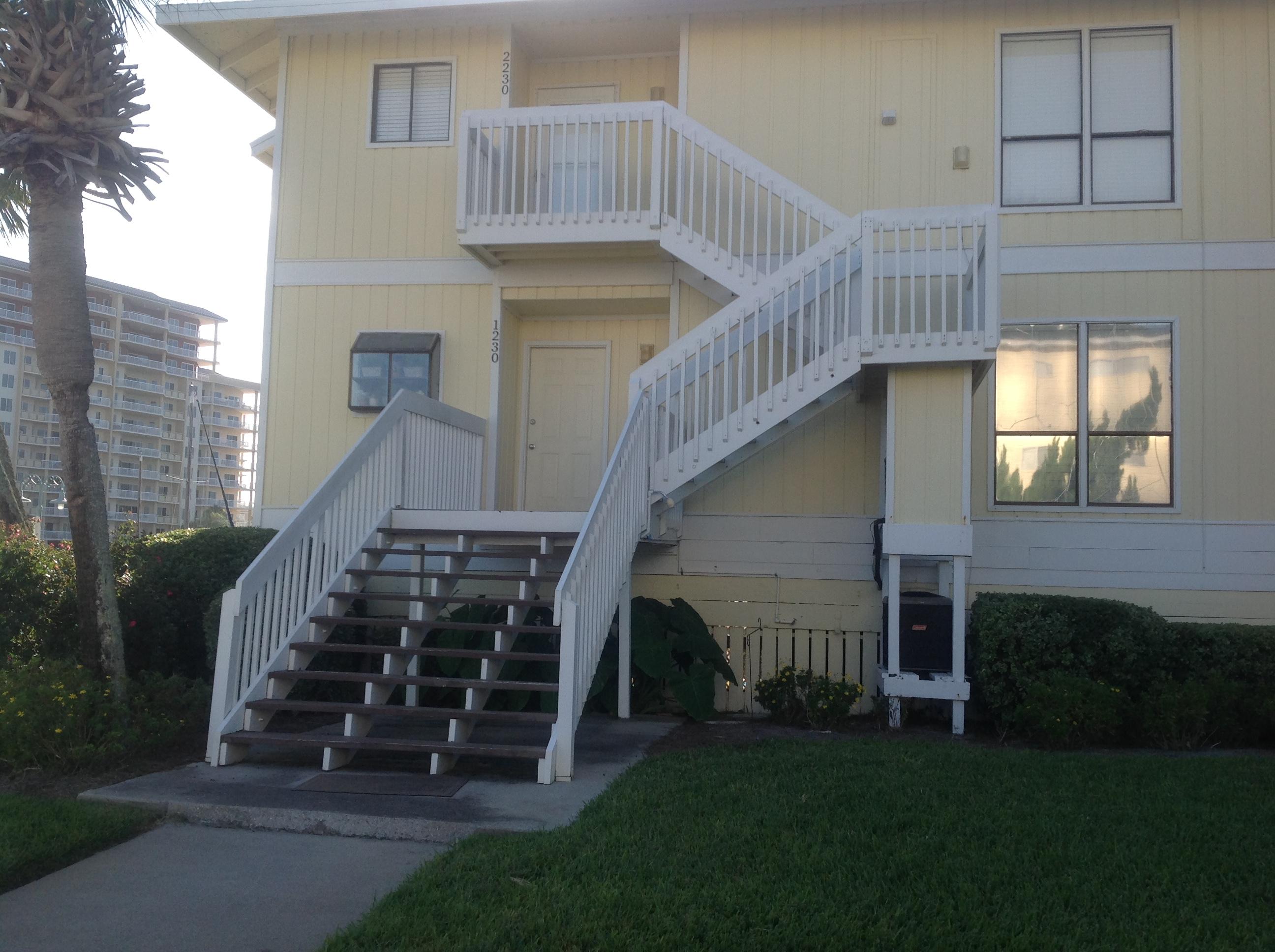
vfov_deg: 40.6
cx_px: 638
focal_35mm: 35
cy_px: 476
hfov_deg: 52.7
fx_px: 1287
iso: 50
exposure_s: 1/817
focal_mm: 4.28
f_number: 2.4
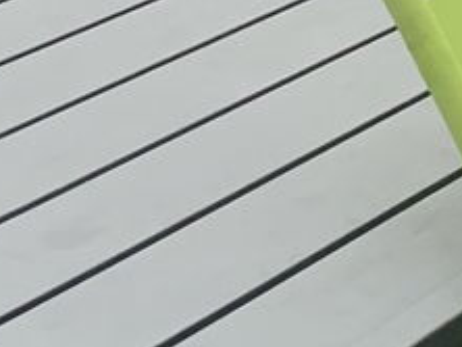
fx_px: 2498
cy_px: -301
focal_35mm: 187
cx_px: 335
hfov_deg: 10.5
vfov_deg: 7.7
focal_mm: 4.25
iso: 100
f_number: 1.8
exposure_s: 1/79
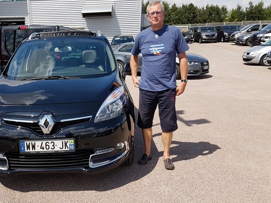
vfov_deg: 36.8
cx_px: 77
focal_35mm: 39
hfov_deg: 46.6
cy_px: 109
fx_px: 305
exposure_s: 1/2064
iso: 40
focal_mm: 4.2
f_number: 1.7
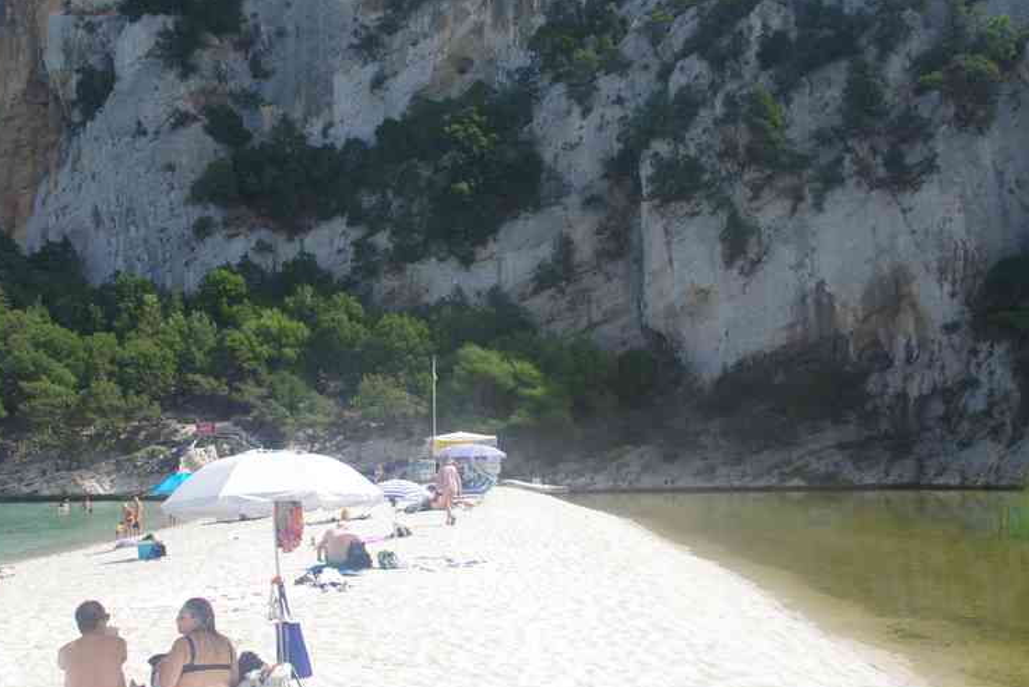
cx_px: 411
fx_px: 1220
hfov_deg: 45.5
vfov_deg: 31.3
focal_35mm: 43
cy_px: 413
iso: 200
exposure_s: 1/50
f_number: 11
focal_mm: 21
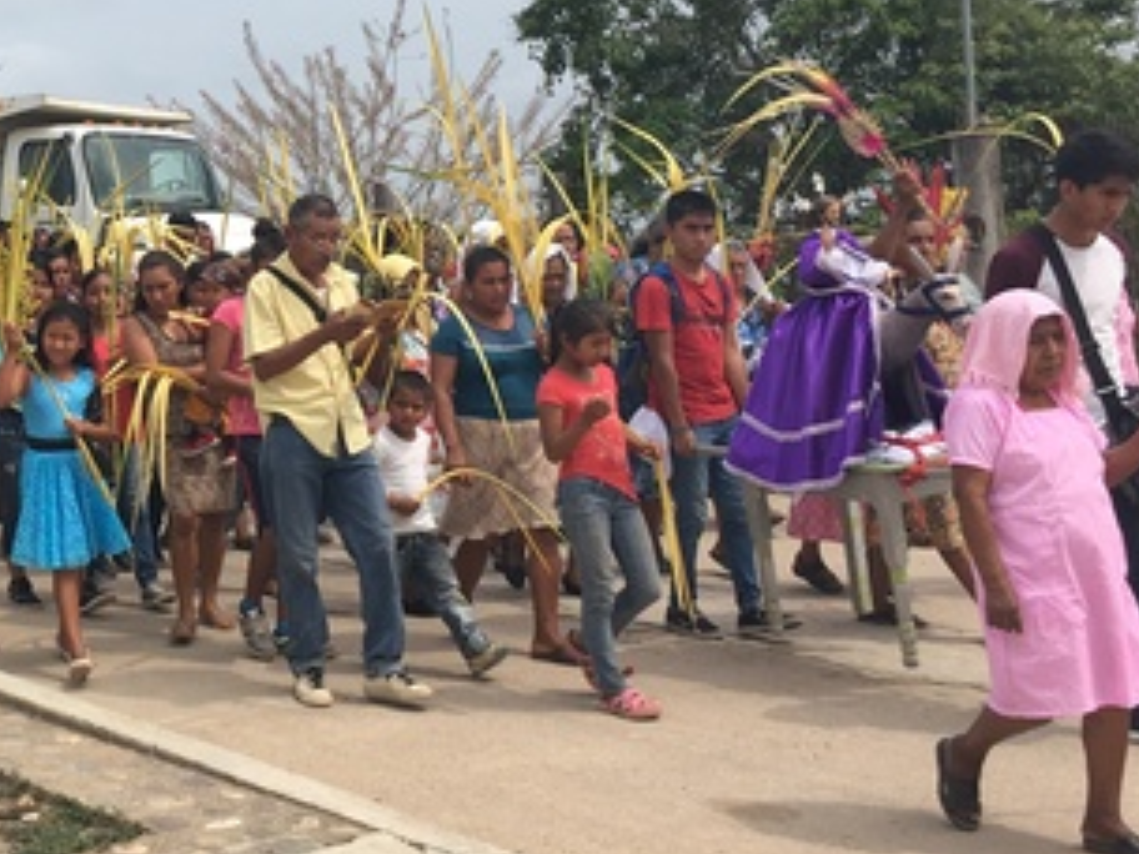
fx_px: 2007
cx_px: 19
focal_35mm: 61
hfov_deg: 29.7
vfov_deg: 23.9
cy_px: 270
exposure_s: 1/1425
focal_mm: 4.15
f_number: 2.2
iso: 25
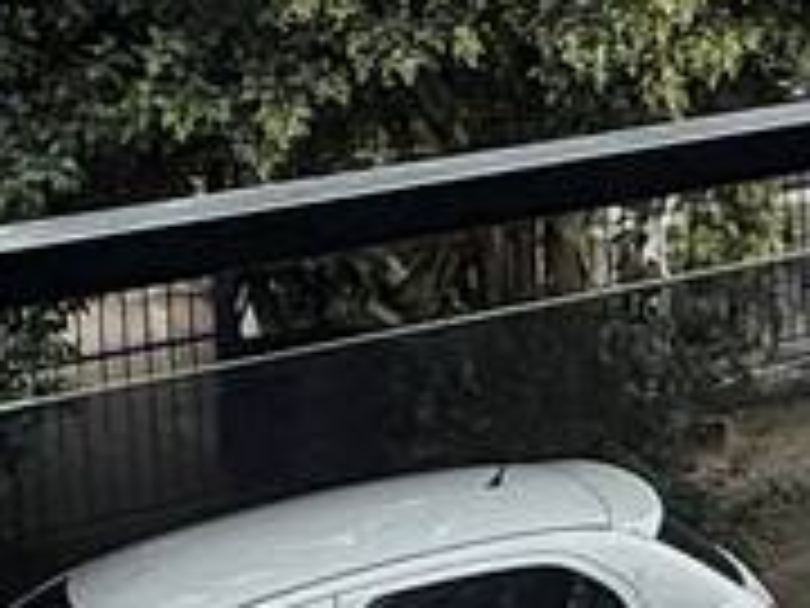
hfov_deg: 14.9
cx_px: 1534
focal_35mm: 112
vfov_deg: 12.8
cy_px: -198
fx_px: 2621
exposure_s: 1/353
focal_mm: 2.22
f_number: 2.2
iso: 64
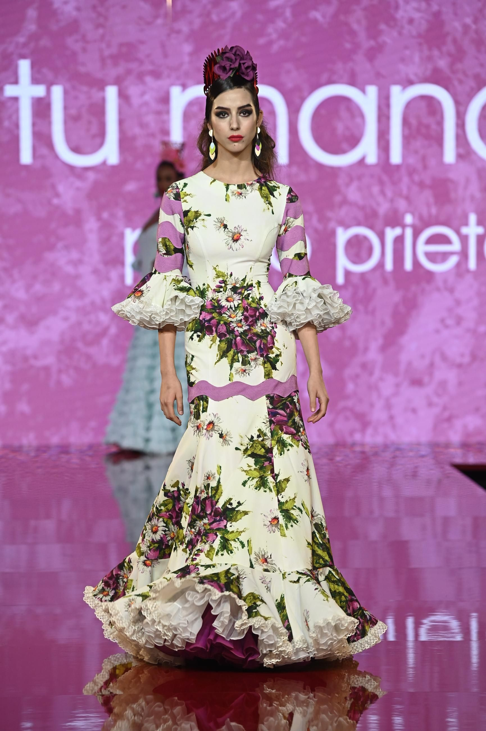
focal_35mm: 145
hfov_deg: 9.4
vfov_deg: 14.2
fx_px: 2940
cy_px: 366
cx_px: 243
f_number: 4
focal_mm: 145
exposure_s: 1/320
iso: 1000
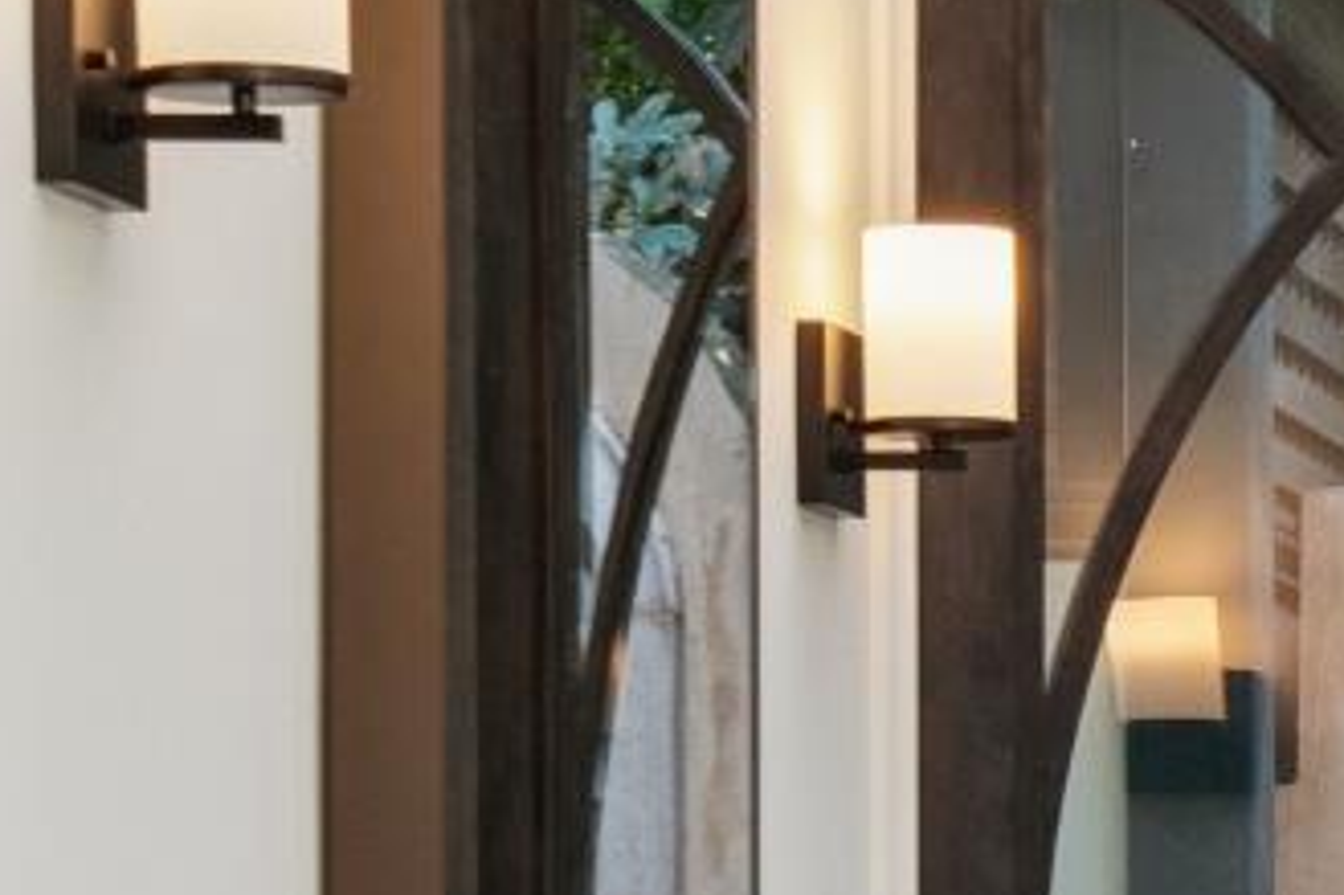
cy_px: 1365
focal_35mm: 237
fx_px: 8843
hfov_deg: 8.2
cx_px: 2790
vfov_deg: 5.7
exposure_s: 1/80
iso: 800
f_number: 8
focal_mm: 35
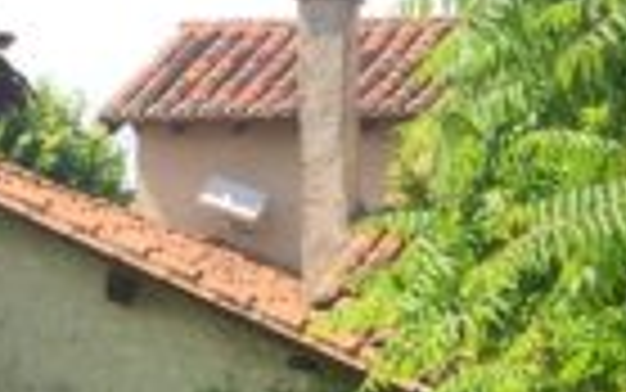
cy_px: 752
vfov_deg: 7.2
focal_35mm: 177
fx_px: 3021
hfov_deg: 11.8
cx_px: 185
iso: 32
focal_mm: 4.15
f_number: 2.2
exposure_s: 1/1080
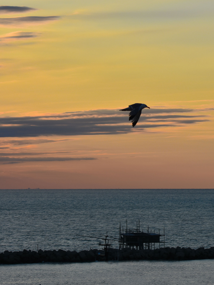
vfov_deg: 9.1
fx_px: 1789
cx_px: 208
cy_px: 142
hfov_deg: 6.8
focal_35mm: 217
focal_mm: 100
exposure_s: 1/800
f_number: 6.3
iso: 100
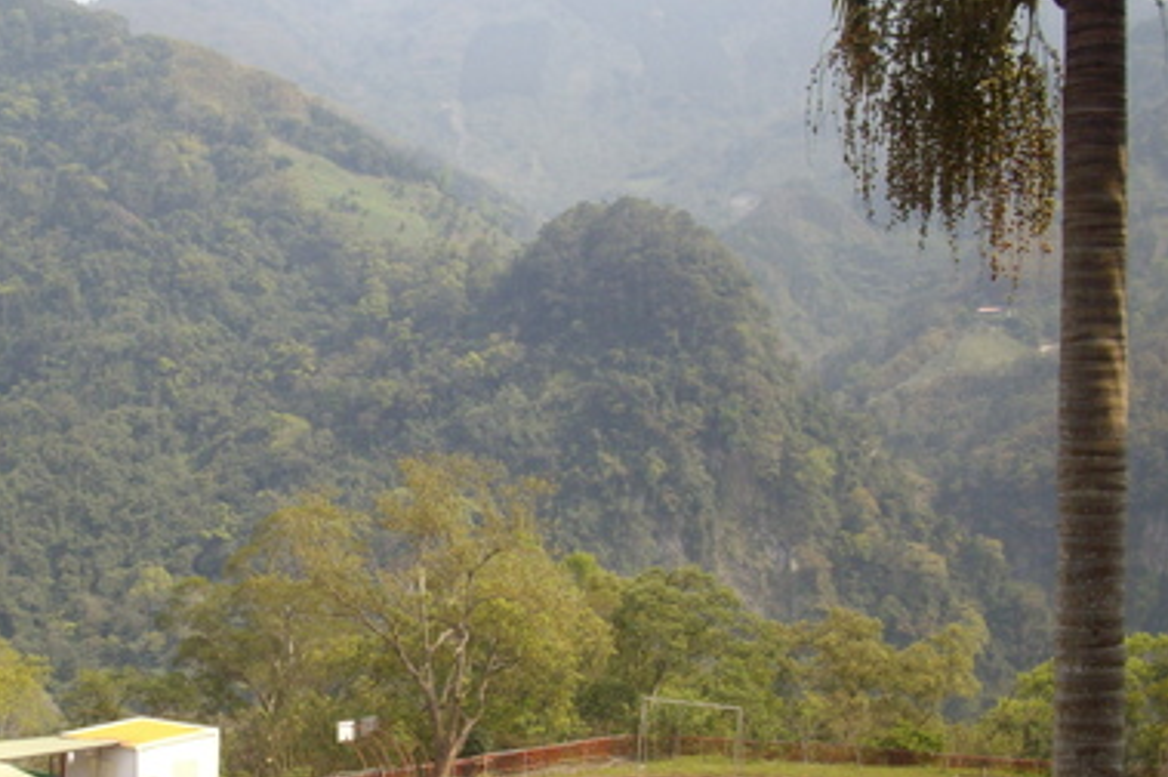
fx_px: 1977
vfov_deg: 22.2
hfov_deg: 32.5
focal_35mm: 61
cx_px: 351
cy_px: 487
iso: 80
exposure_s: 1/125
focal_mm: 6.2
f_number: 5.6
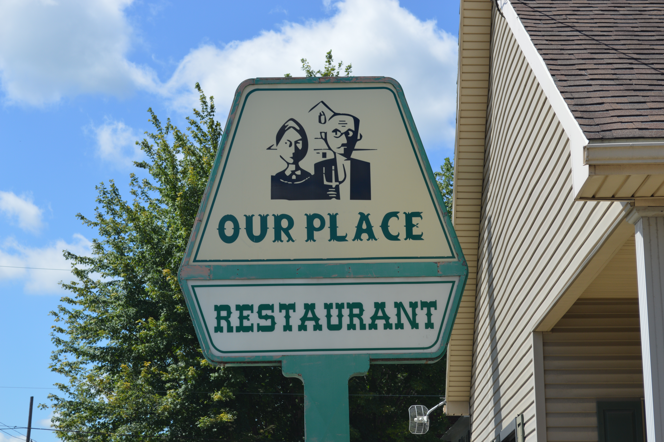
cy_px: 221
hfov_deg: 24.6
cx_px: 332
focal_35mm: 82
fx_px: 1520
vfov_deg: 16.5
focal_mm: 55
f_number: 8
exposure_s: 1/250
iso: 100
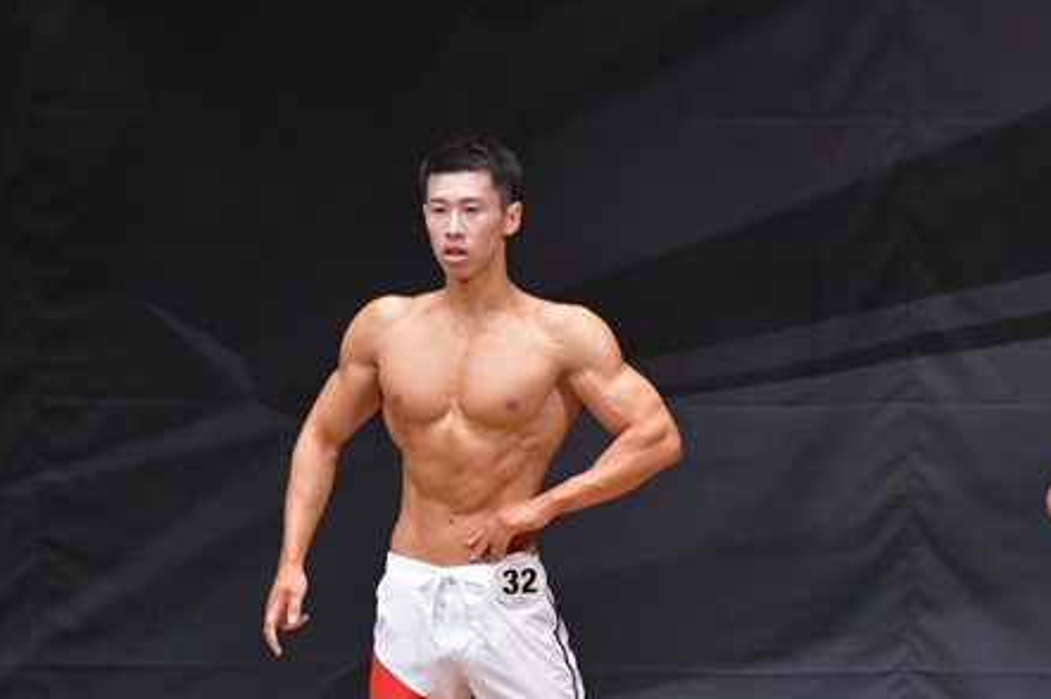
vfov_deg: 3.1
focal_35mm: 447
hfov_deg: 4.6
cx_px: 857
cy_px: 552
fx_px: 13040
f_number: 5.6
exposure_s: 1/400
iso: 6400
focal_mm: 170
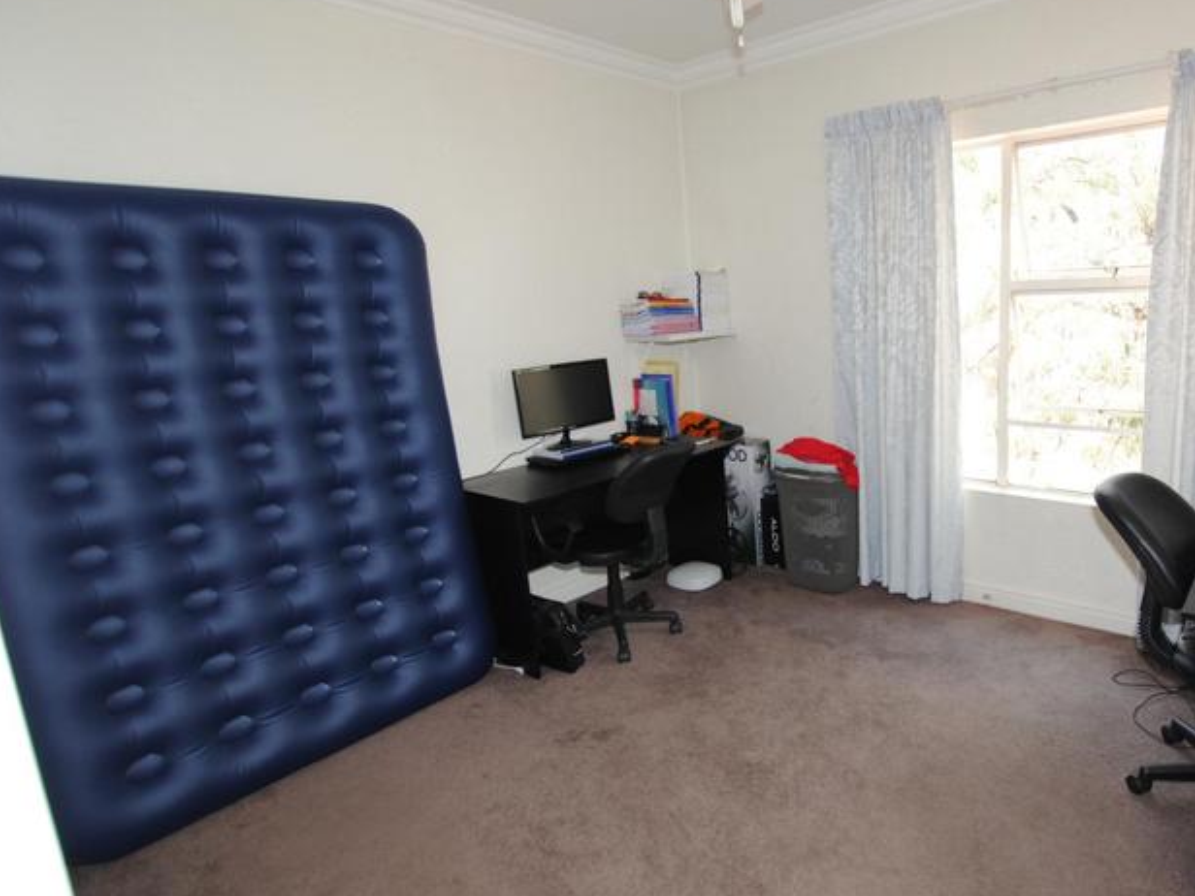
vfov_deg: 64.3
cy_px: 428
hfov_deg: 78.2
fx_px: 712
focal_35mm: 21
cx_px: 762
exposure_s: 1/60
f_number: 4
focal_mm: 11
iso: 200
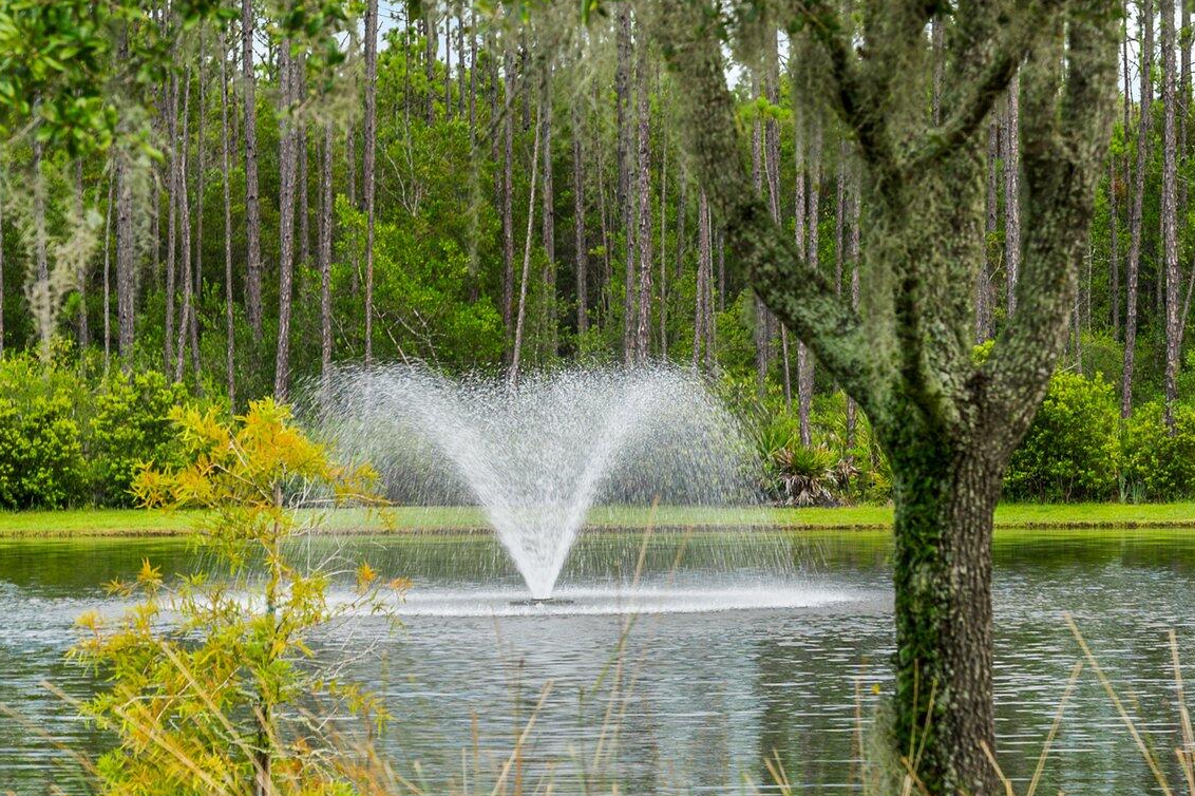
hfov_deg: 10.8
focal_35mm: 190
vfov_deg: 7.2
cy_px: 358
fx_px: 6305
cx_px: 542
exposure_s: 1/25
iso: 200
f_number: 6.3
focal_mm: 70
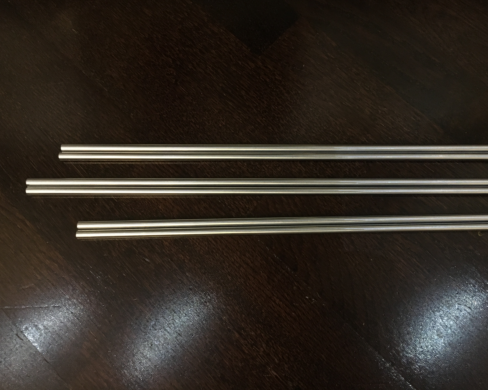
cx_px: 264
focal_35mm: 31
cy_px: 194
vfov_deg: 47.1
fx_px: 448
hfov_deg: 57.1
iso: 400
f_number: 2.2
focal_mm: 4.15
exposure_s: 1/17
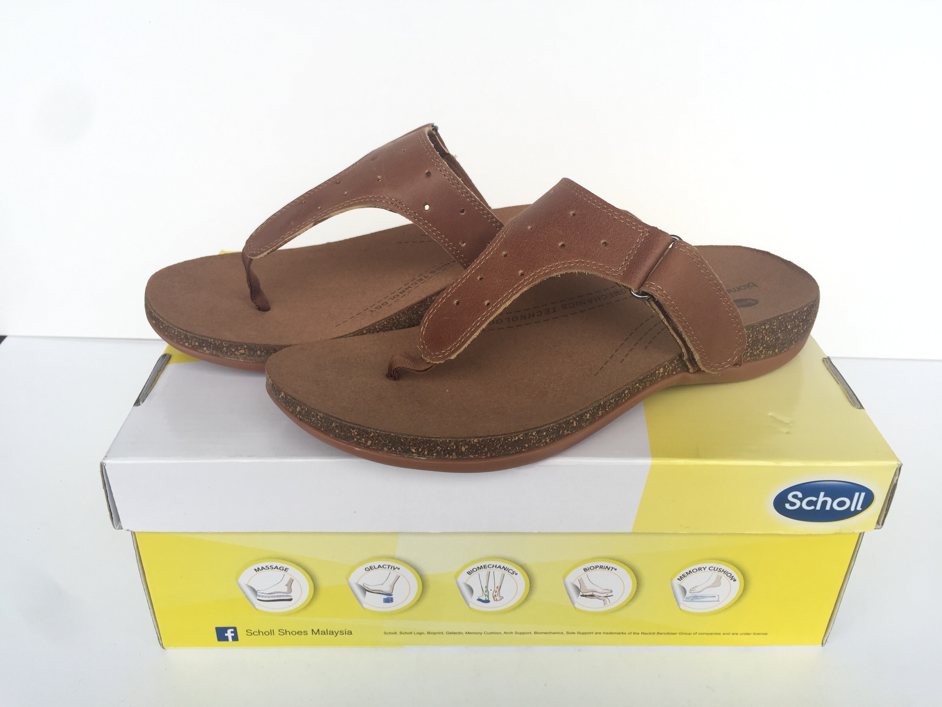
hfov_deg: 61.7
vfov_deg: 48.2
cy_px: 354
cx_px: 471
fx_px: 789
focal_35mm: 29
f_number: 2.2
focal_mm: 4.15
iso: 32
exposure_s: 1/216
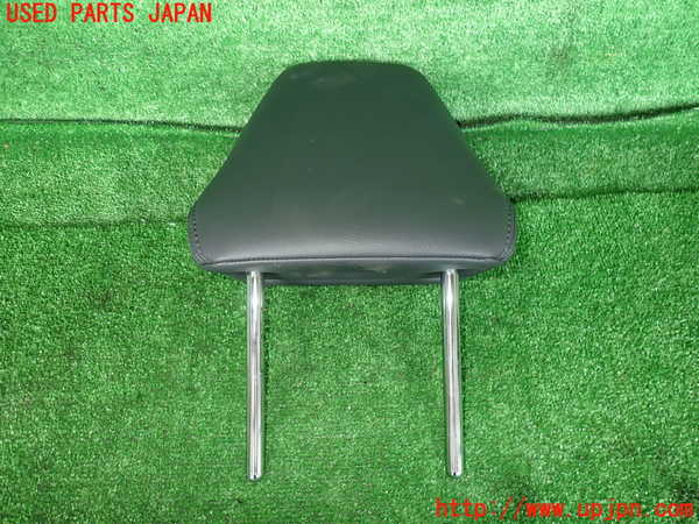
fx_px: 505
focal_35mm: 25
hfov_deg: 69.4
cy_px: 262
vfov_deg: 54.9
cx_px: 350
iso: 100
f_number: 2
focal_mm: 4.5
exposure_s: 1/60
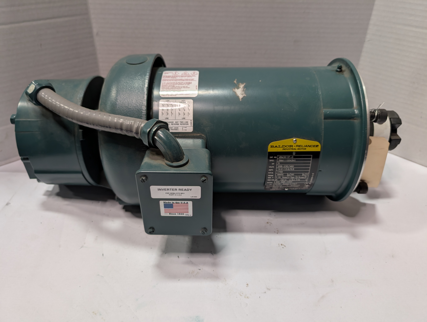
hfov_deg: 71.5
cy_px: 161
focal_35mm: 24
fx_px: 296
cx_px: 214
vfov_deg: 56.9
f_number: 1.68
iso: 22
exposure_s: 1/31.5
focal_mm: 6.9
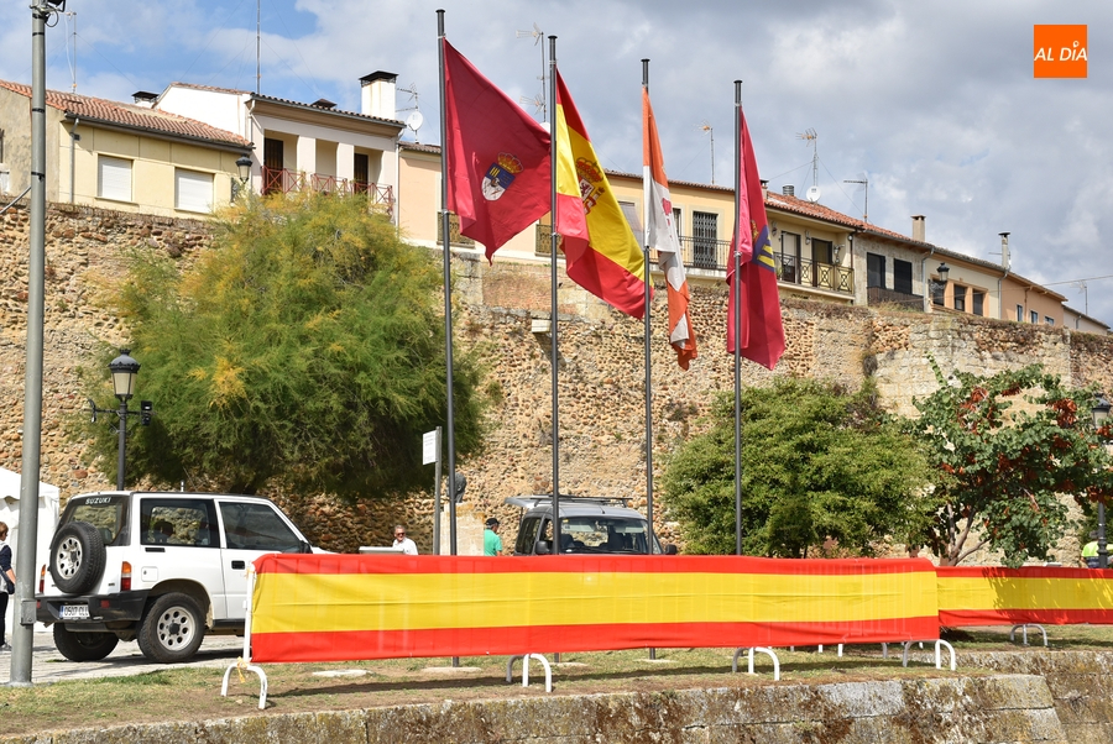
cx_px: 556
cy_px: 372
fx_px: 1857
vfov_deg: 22.7
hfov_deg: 33.4
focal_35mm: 60
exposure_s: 1/400
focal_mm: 40
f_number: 10
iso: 200
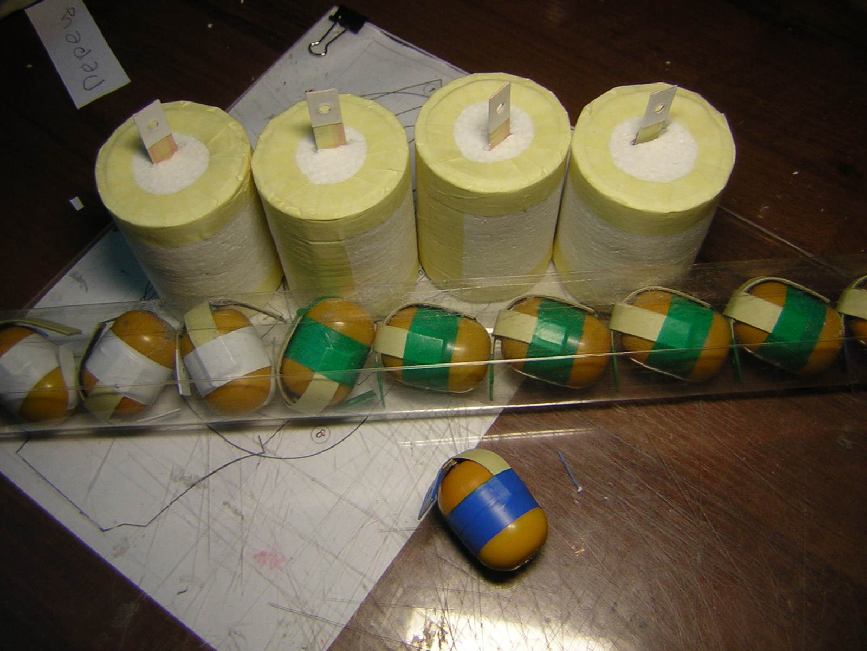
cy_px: 326
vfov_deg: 39.7
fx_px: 902
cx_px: 434
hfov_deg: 51.4
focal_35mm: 36
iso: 50
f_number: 2.6
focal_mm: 4.7
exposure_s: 1/34
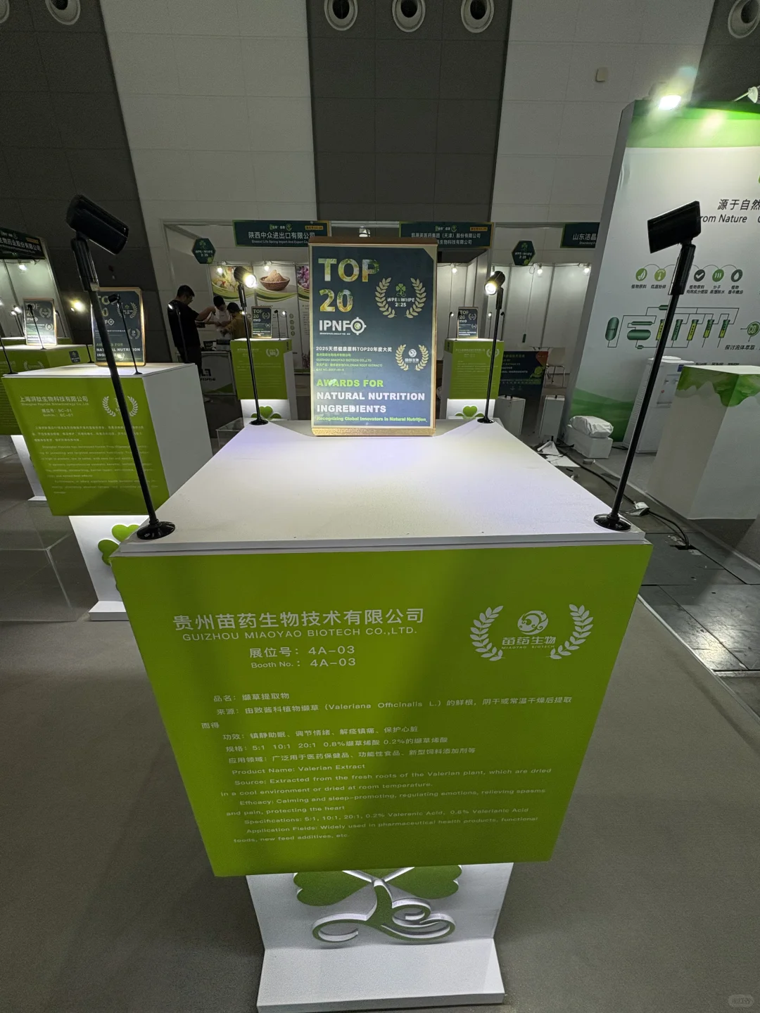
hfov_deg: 85.7
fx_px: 410
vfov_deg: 102.1
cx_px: 380
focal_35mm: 14
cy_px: 506
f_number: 2.2
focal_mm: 2.22
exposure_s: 1/120
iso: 64
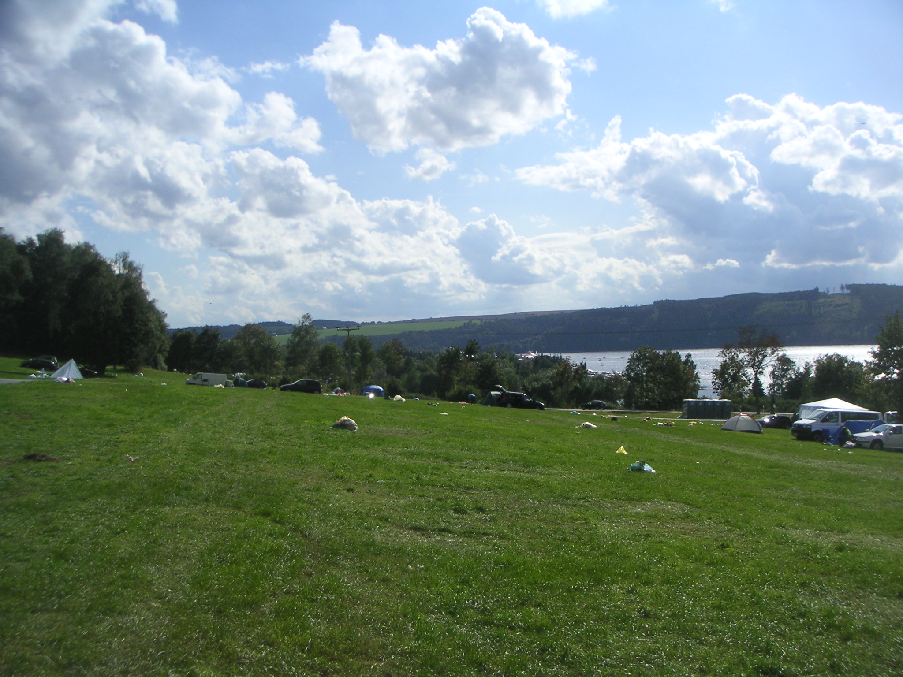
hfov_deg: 49.0
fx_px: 991
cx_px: 452
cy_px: 338
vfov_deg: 37.7
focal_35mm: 38
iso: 50
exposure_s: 1/350
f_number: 6.7
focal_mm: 6
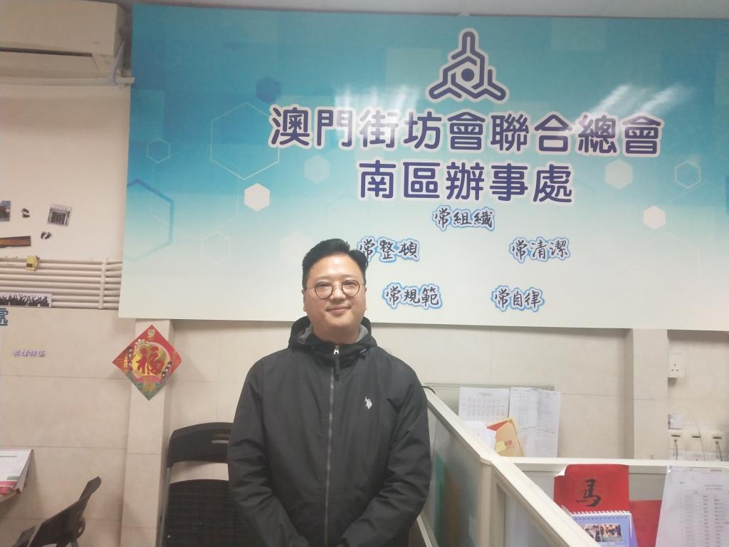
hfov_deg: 60.0
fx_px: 632
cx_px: 364
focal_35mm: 30
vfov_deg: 46.8
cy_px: 274
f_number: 1.8
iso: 185
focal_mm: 3.95
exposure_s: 1/50
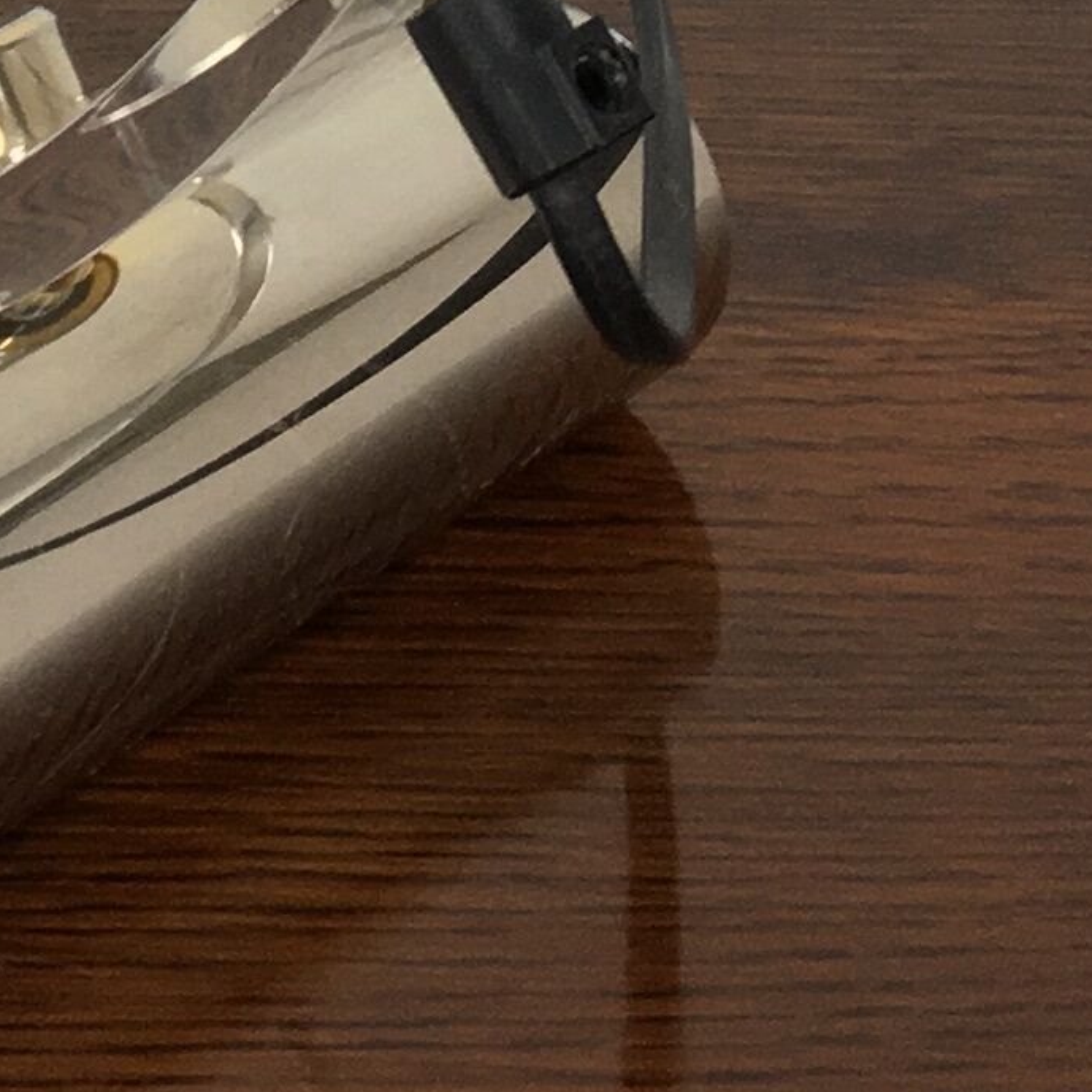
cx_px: -322
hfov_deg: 11.4
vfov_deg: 10.0
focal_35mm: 150
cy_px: -1609
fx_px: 5354
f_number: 2.2
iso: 32
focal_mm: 4.15
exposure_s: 1/33
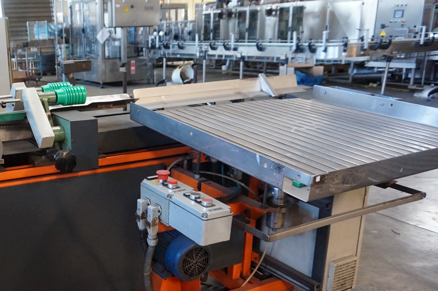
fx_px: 486
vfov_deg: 33.1
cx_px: 97
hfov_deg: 46.3
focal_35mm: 40
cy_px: 189
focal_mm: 16
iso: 3200
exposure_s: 1/40
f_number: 3.5
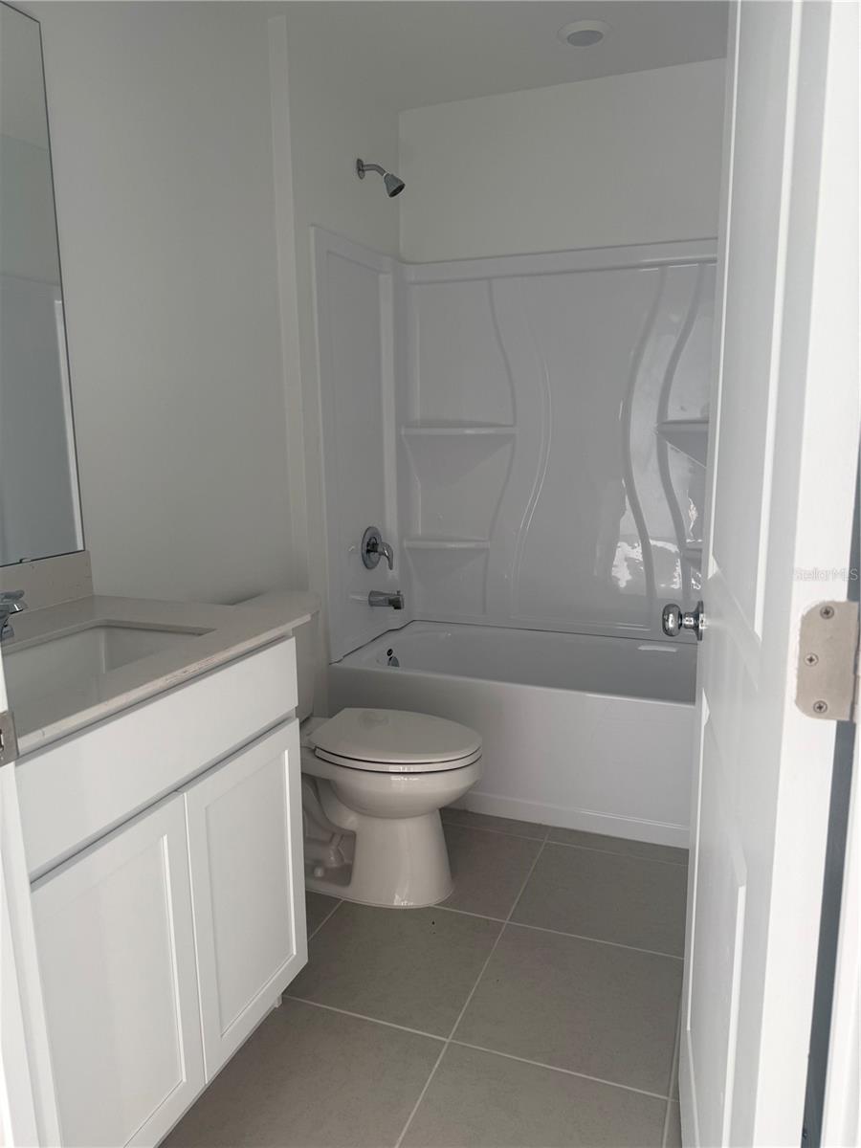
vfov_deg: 71.6
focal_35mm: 24
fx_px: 796
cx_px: 430
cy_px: 574
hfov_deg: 56.8
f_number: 1.78
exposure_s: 1/176
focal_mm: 6.76
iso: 64
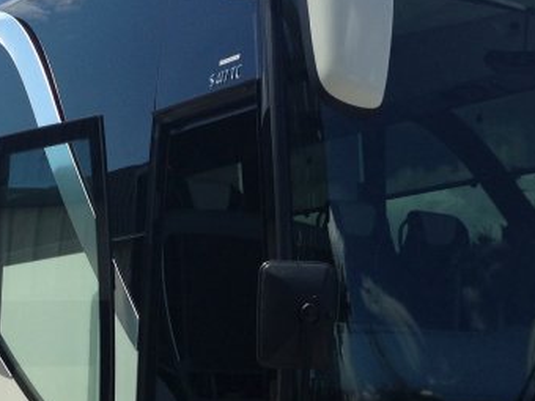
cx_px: 275
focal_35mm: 97
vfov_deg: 15.1
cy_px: 355
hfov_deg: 20.2
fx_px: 1499
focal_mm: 4.13
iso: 50
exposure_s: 1/1178
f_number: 2.4
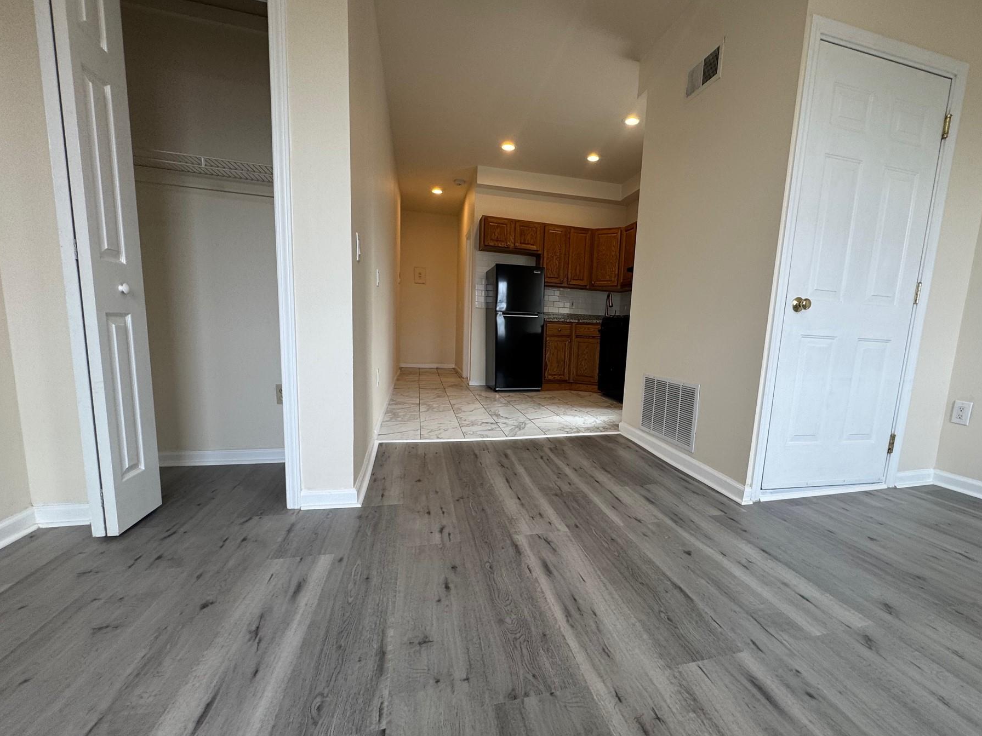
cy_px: 401
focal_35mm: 16
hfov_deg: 94.1
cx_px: 549
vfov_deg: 77.9
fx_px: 454
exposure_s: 1/120
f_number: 2.2
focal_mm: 2.22
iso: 80
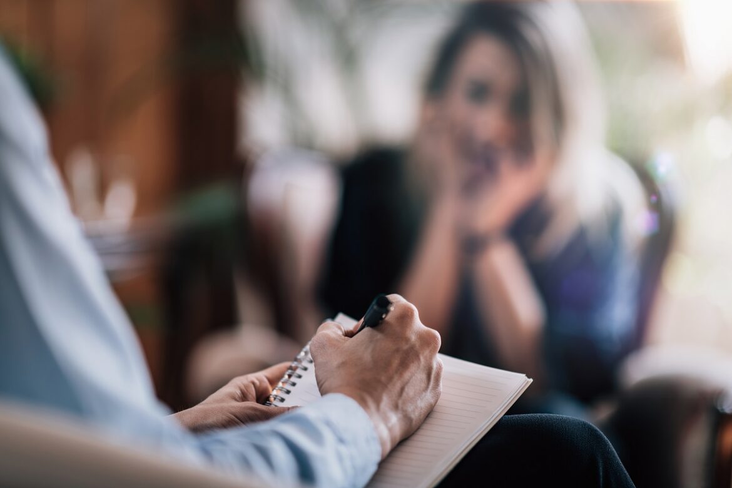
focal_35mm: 85
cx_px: 366
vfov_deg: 16.1
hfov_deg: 23.9
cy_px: 244
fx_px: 1728
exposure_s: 1/200
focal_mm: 85
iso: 64
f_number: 1.6
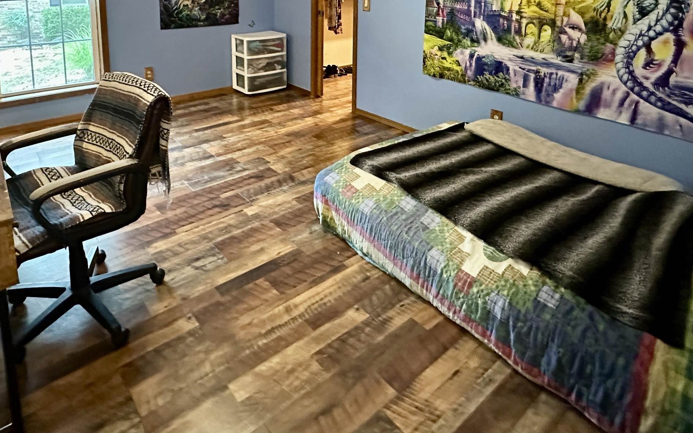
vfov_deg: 45.8
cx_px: 304
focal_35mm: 24
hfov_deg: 74.5
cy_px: 36
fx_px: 453
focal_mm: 2.22
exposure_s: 1/60
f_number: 2.2
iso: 1000
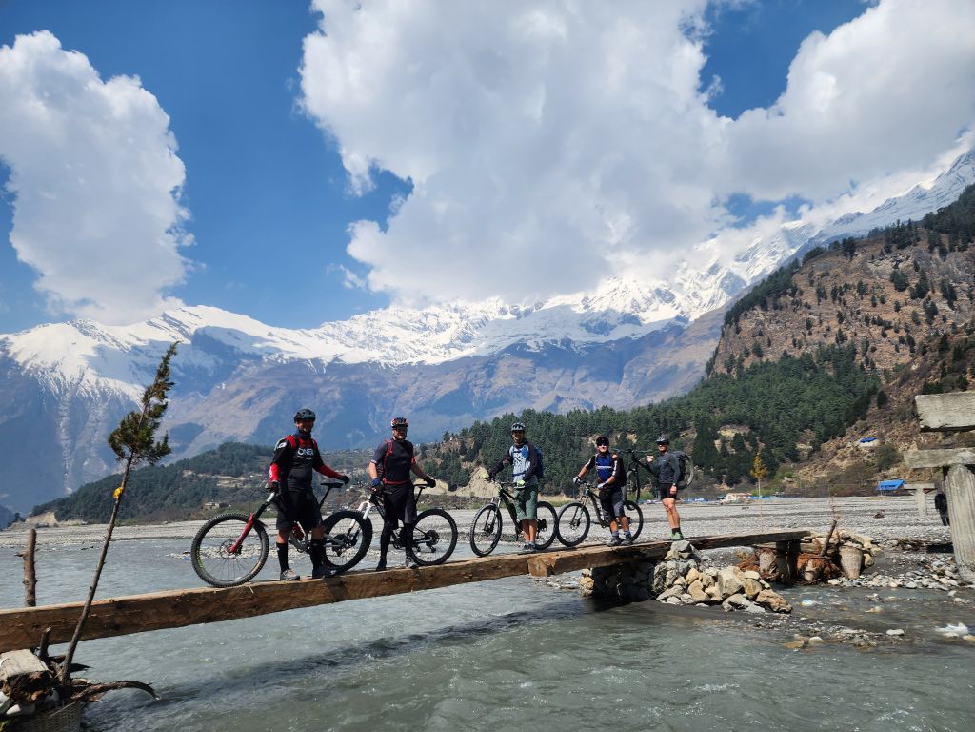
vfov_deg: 58.9
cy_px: 366
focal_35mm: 23
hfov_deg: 73.9
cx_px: 488
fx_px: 648
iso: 12
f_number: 1.8
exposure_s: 1/1894
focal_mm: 6.4
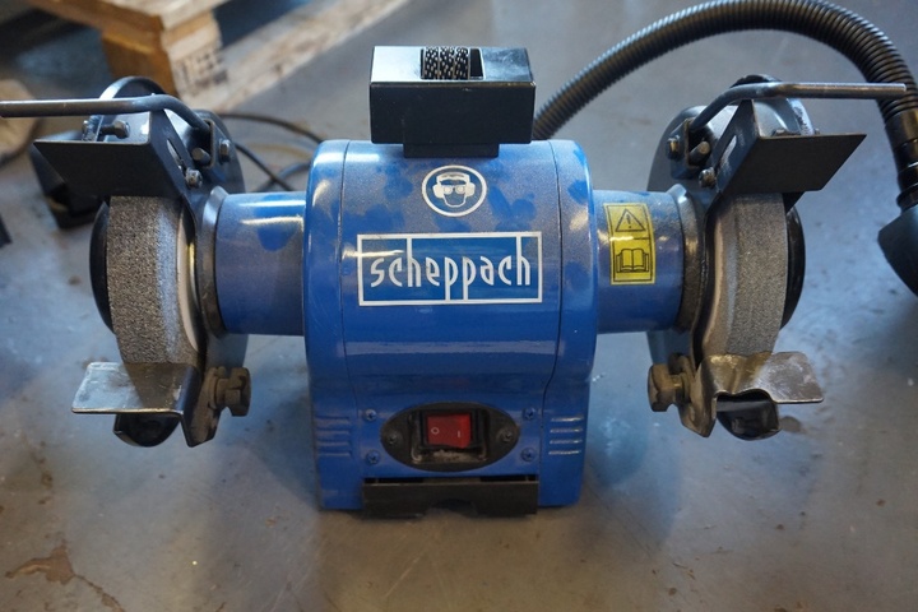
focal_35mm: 32
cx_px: 459
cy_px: 306
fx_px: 803
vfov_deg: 41.7
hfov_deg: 59.5
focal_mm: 21
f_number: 4
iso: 2000
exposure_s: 1/60
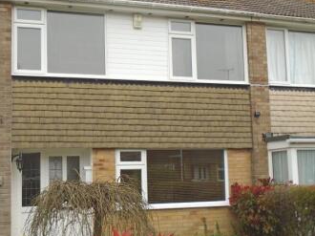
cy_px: 143
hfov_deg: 41.2
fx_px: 418
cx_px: 141
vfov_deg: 31.4
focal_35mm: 46
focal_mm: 4.6
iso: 100
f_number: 3.2
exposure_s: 1/640
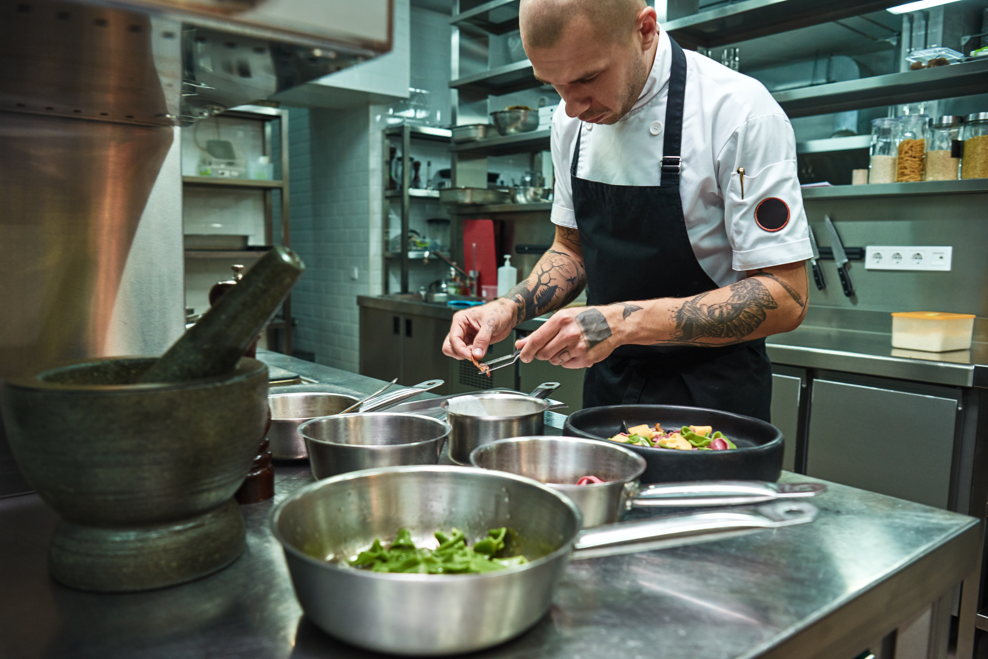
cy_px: 330
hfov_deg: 63.6
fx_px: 796
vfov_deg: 45.0
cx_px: 494
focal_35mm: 29
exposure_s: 1/80
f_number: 4
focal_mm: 29
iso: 640
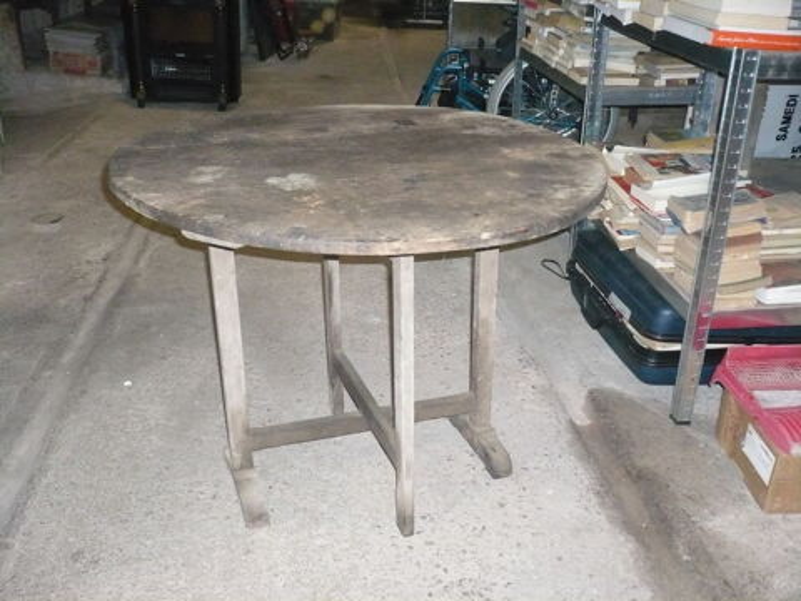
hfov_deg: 52.6
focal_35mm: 35
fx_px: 810
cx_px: 400
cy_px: 300
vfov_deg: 40.7
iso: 640
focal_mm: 5.8
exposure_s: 1/30
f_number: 2.8
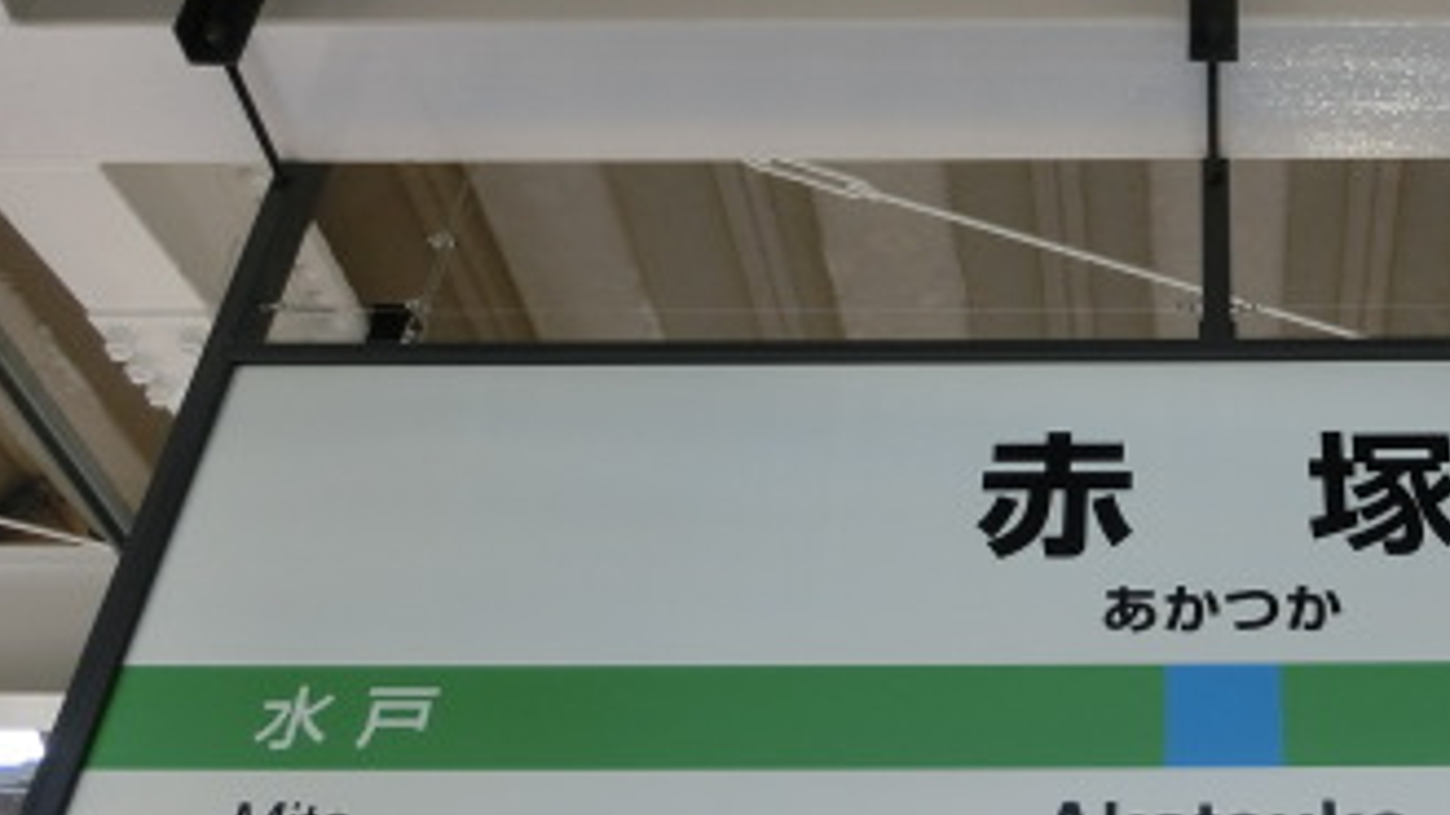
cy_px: 216
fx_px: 2038
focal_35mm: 53
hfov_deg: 37.5
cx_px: 1199
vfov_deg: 22.4
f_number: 3.5
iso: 80
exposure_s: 1/320
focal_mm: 4.5
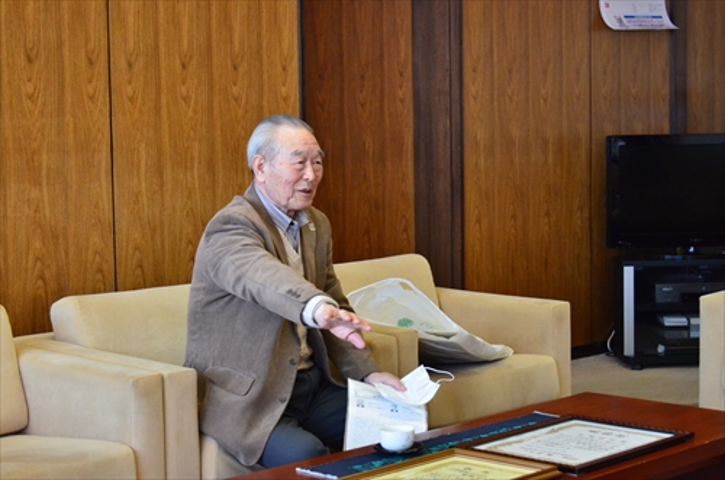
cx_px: 362
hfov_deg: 27.0
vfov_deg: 18.1
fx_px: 1507
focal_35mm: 75
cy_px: 240
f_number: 5.6
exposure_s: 1/640
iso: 3200
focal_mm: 50
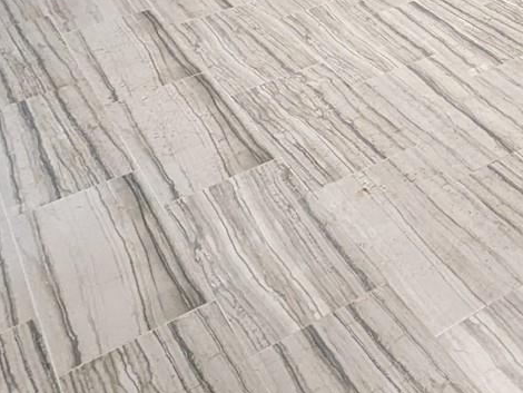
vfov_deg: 20.9
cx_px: 585
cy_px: -173
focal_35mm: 61
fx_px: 922
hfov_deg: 28.5
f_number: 2.2
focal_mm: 1.83
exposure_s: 1/40
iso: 474
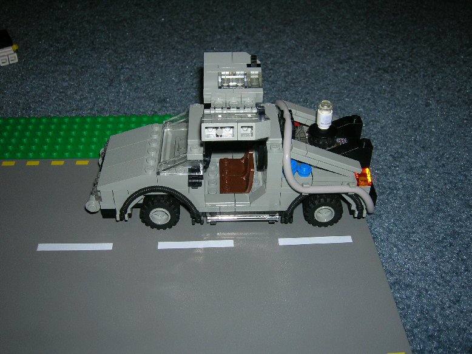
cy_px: 177
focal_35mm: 36
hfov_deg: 51.4
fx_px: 491
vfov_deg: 39.6
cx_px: 236
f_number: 2.9
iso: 50
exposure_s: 1/60.1
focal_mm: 6
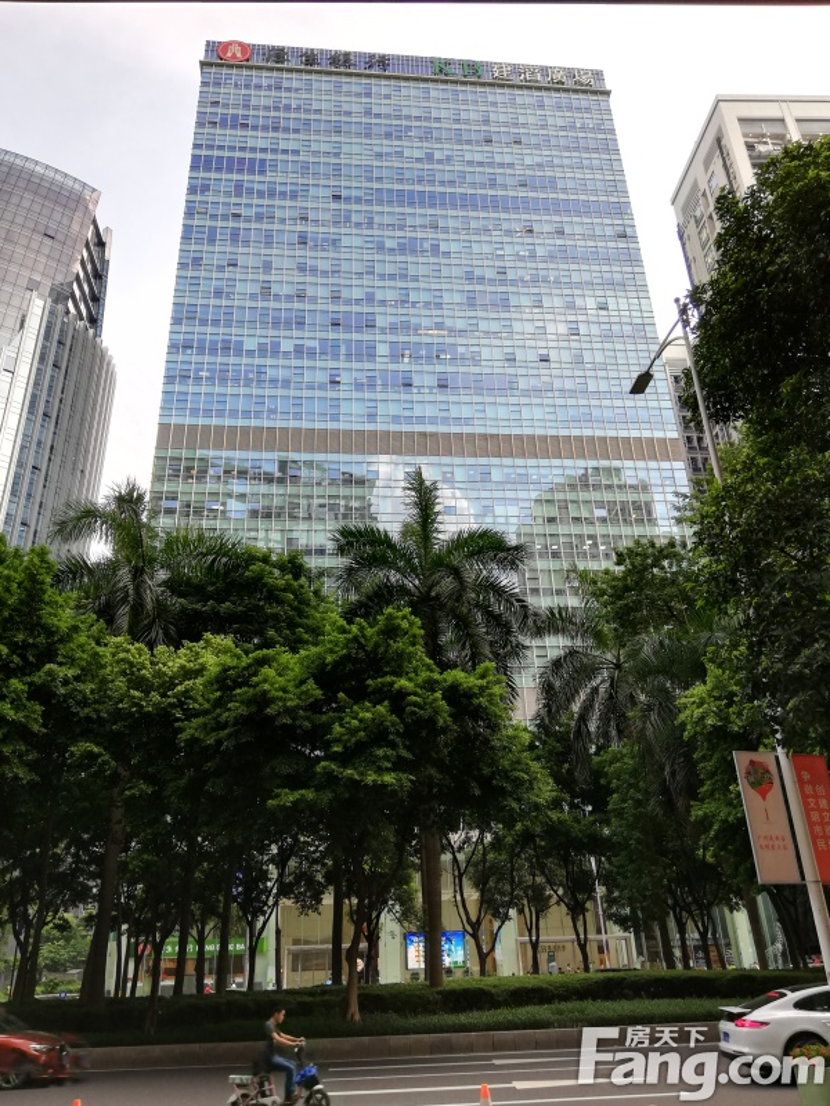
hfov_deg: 53.1
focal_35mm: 26
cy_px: 553
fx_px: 831
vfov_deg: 67.3
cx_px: 415
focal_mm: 3.81
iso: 50
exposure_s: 1/180
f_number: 2.2
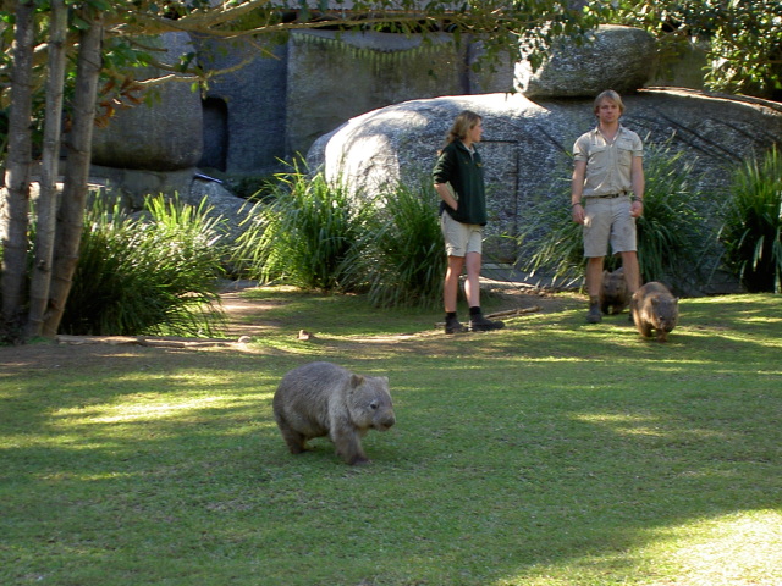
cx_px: 391
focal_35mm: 102
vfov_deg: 14.5
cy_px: 293
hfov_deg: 19.3
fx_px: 2304
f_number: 4.9
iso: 50
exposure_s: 1/40
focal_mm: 16.8
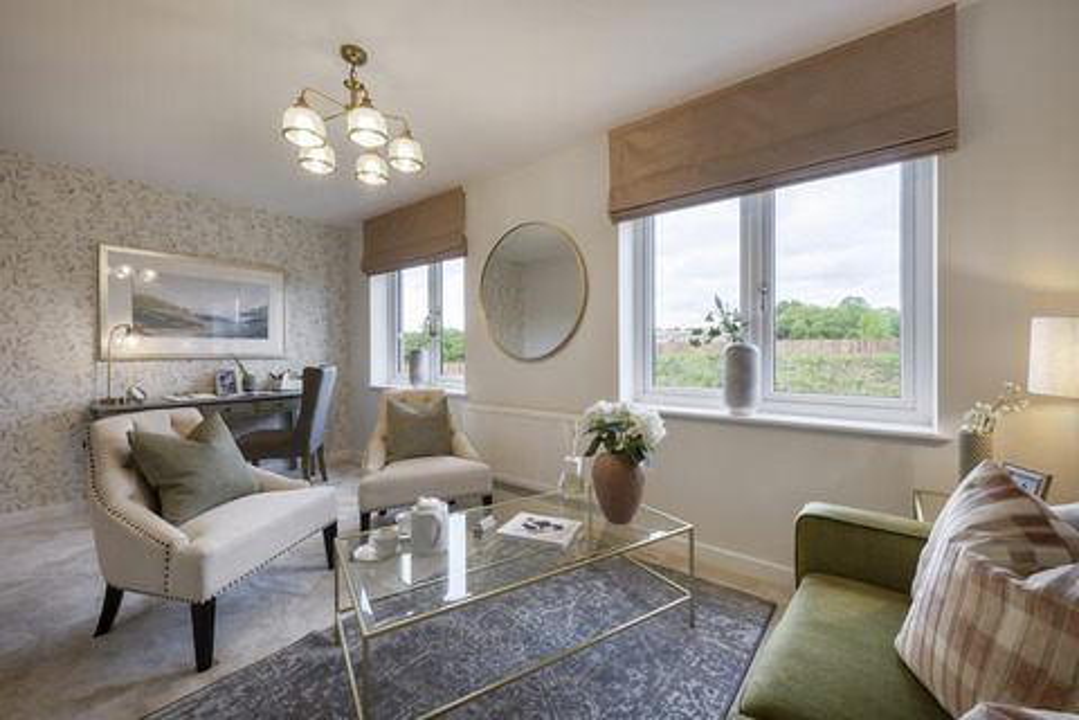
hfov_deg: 104.3
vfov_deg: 81.2
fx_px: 420
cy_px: 360
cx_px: 540
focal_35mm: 14
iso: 64
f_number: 16
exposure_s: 1/3
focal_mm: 14
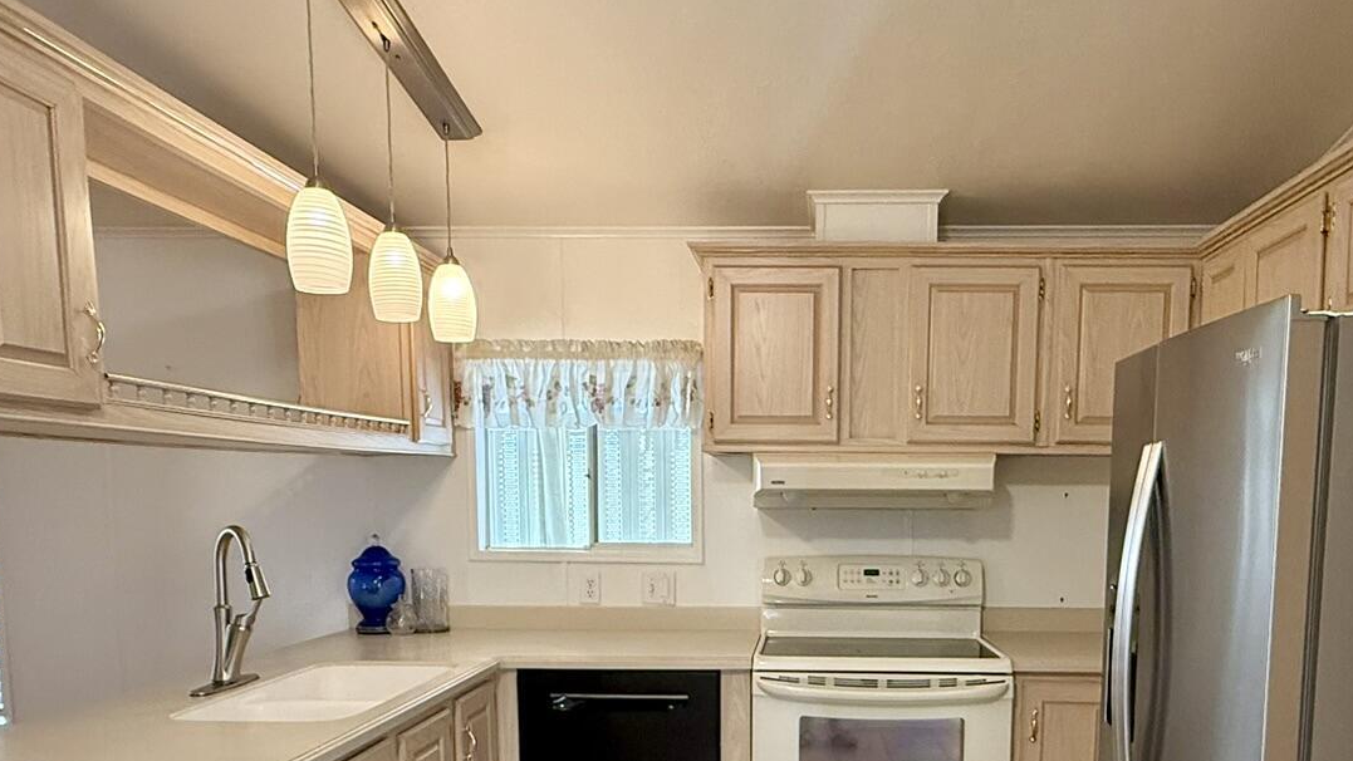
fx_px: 1040
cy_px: 599
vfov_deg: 38.8
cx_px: 788
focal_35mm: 29
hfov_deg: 65.6
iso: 400
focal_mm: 2.22
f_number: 2.2
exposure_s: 1/60
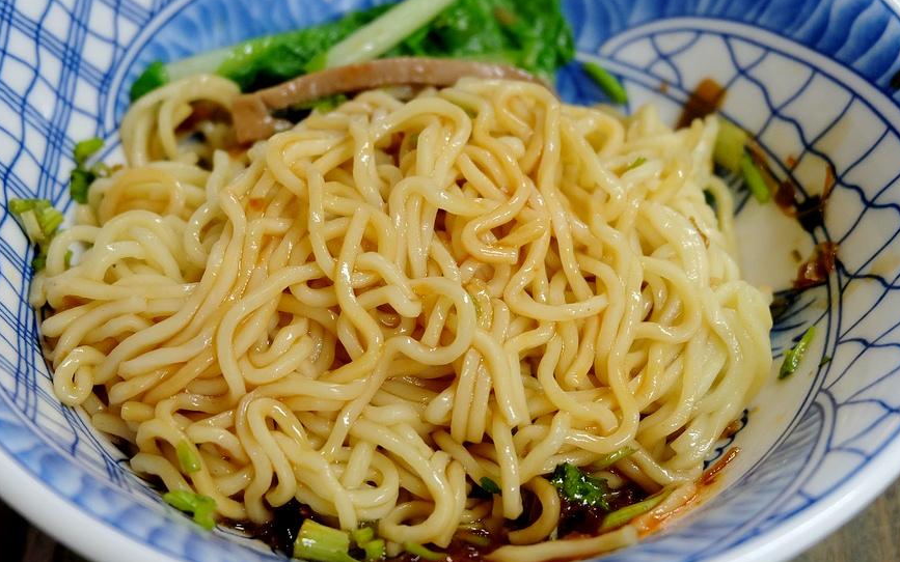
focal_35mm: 59
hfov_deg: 34.5
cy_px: 300
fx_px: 1447
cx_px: 428
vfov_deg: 22.0
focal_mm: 32.5
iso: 1000
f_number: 5
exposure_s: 1/40
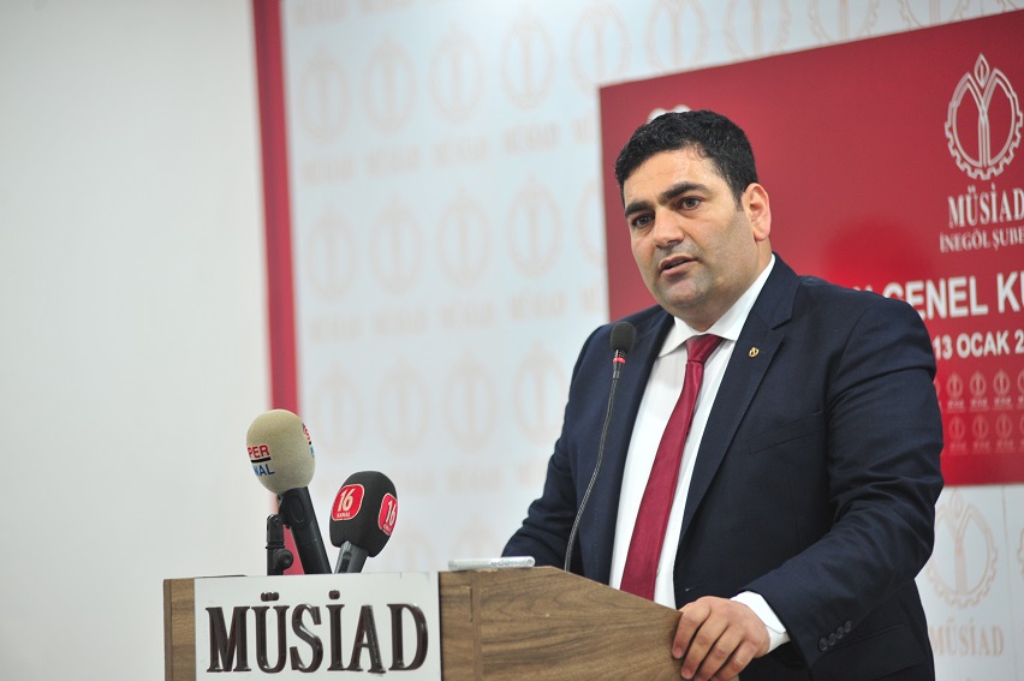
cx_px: 512
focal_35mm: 185
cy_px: 340
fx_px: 5259
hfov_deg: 11.1
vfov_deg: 7.4
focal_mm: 185
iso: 1000
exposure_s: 1/100
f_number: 2.8
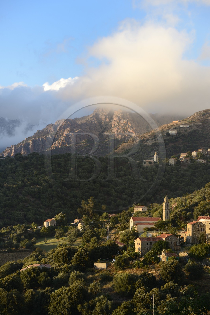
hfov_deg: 13.4
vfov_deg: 20.0
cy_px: 158
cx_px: 105
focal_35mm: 102
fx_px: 894
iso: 200
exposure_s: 1/250
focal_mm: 102
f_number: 5.6
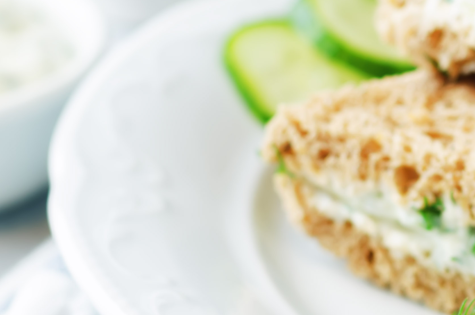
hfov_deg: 9.2
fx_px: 2910
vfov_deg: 6.2
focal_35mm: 221
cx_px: 525
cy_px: 117
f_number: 4
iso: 100
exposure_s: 1/15
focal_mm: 50
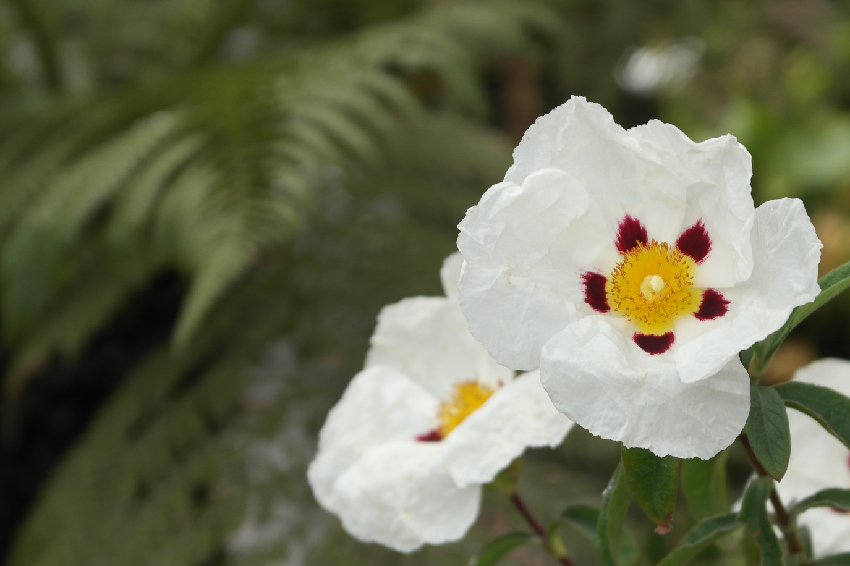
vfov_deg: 12.2
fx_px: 2644
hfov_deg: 18.2
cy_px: 313
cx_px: 580
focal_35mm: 112
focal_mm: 50
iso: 100
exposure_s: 1/200
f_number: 5.6
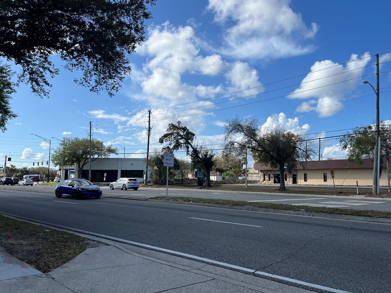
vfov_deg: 51.4
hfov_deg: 65.3
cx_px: 200
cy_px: 143
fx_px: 305
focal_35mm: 27
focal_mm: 5.1
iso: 50
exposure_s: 1/5319
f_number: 1.6
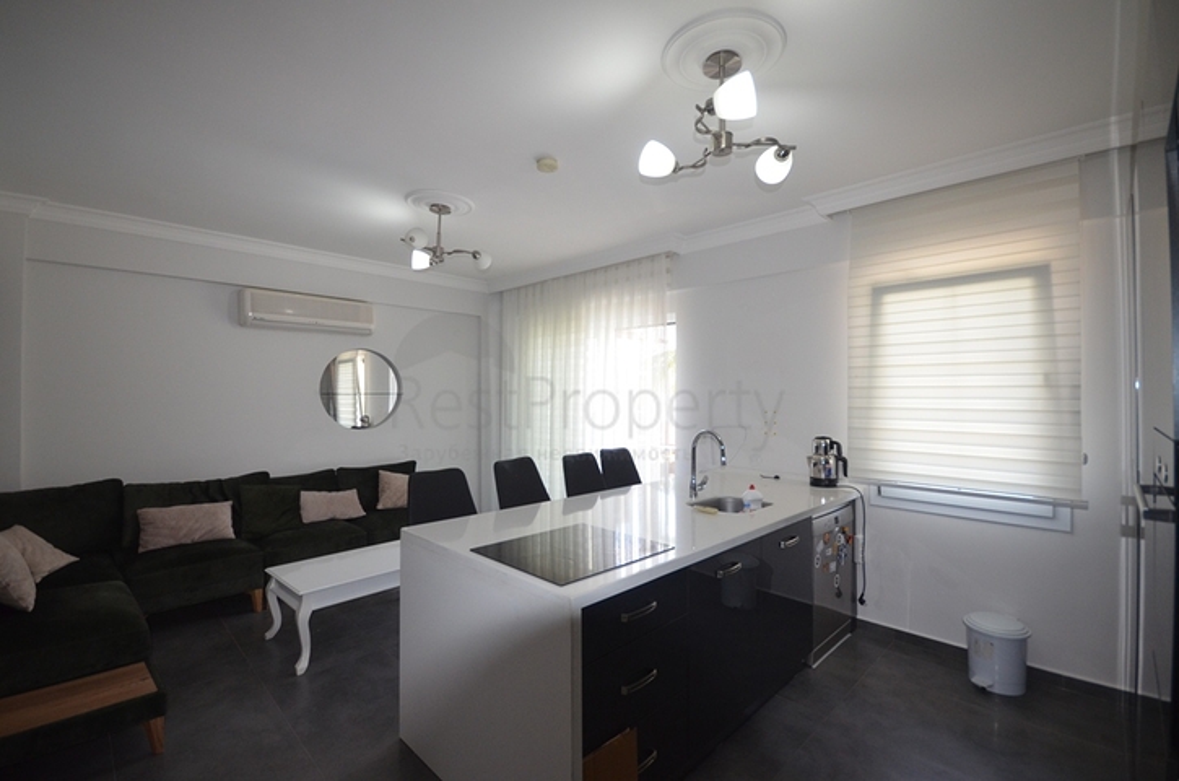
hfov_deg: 100.5
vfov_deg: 77.1
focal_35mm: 15
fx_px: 490
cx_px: 590
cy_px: 390
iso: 1000
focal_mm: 10
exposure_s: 1/160
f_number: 5.6
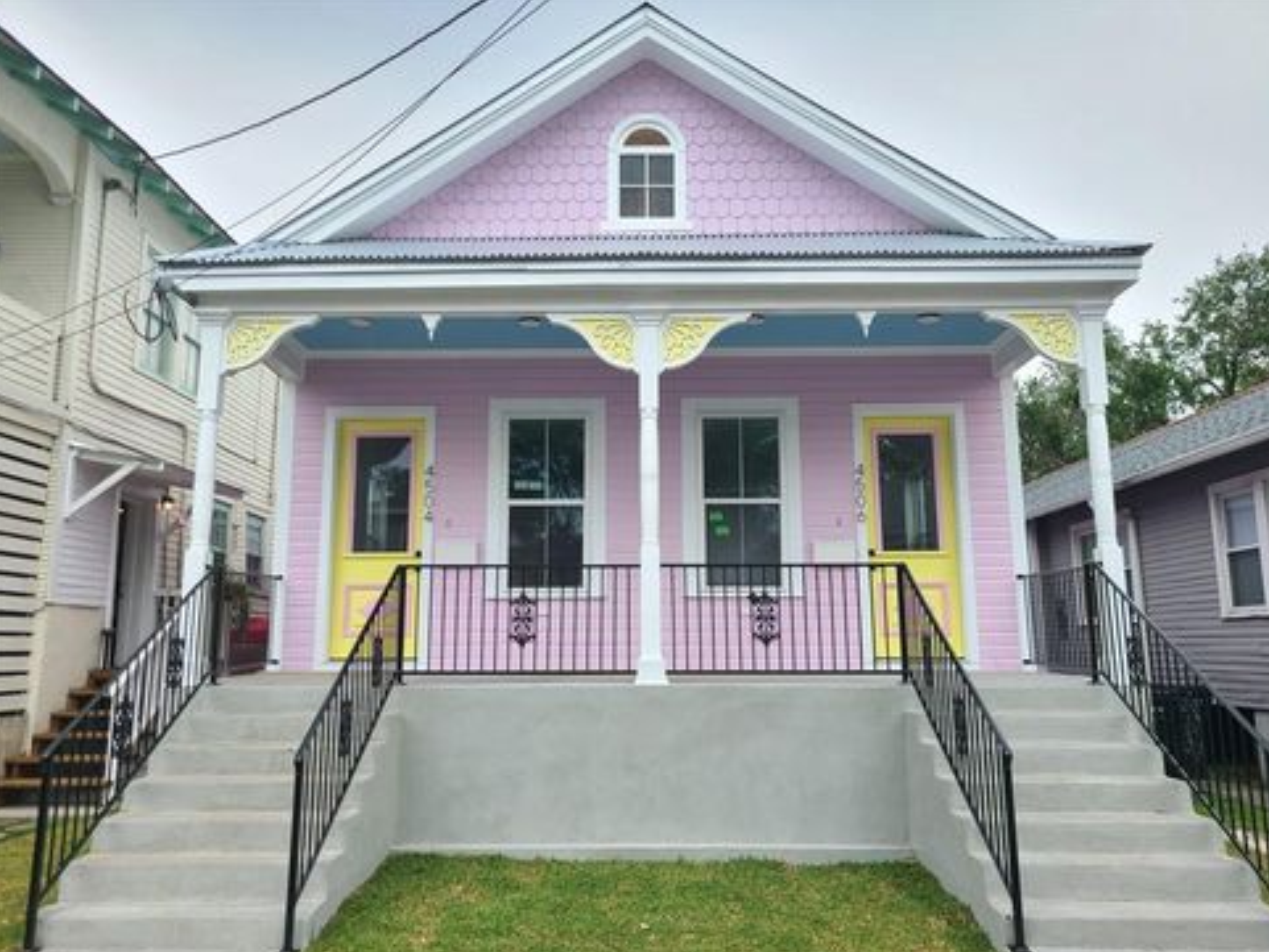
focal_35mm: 27
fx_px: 990
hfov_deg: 65.3
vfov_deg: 51.4
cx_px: 644
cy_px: 489
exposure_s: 1/424
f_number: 1.8
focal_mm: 5.4
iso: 40
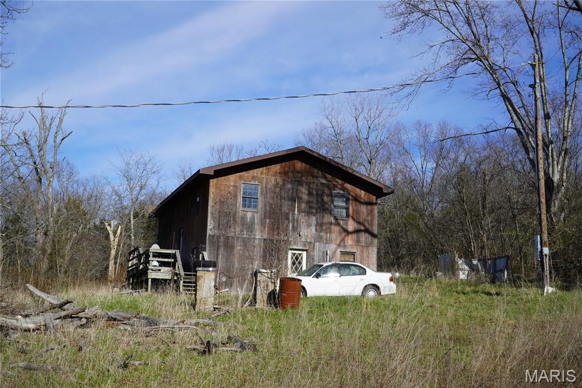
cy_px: 194
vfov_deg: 36.9
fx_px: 582
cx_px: 291
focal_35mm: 36
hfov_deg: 53.1
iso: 100
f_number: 10
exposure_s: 1/200
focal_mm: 24
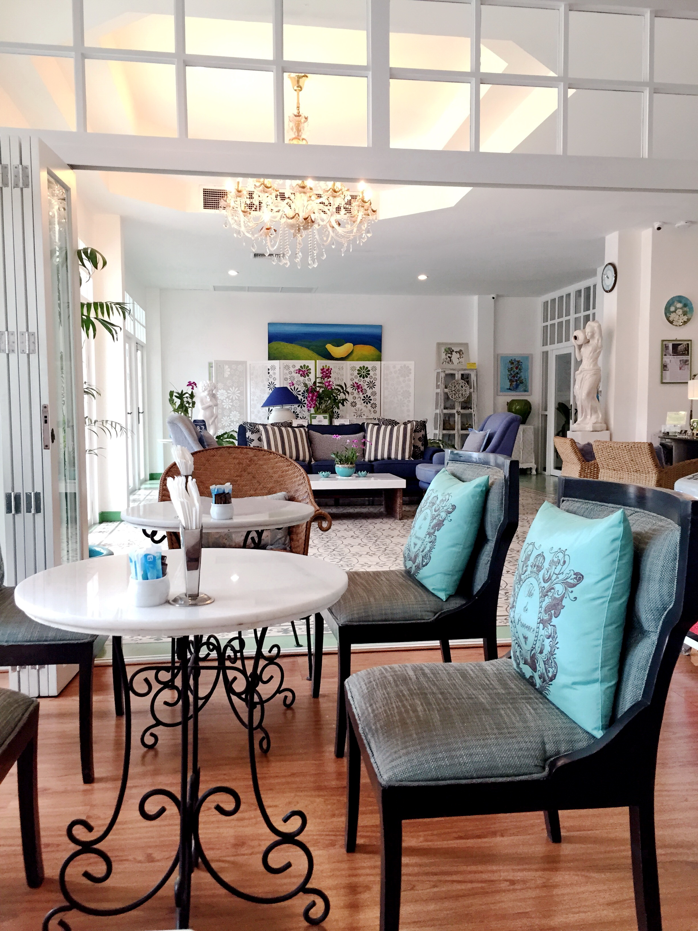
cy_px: 466
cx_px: 349
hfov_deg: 48.2
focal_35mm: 29
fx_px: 780
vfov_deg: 61.7
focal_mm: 4.15
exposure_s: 1/20
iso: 40
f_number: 2.2
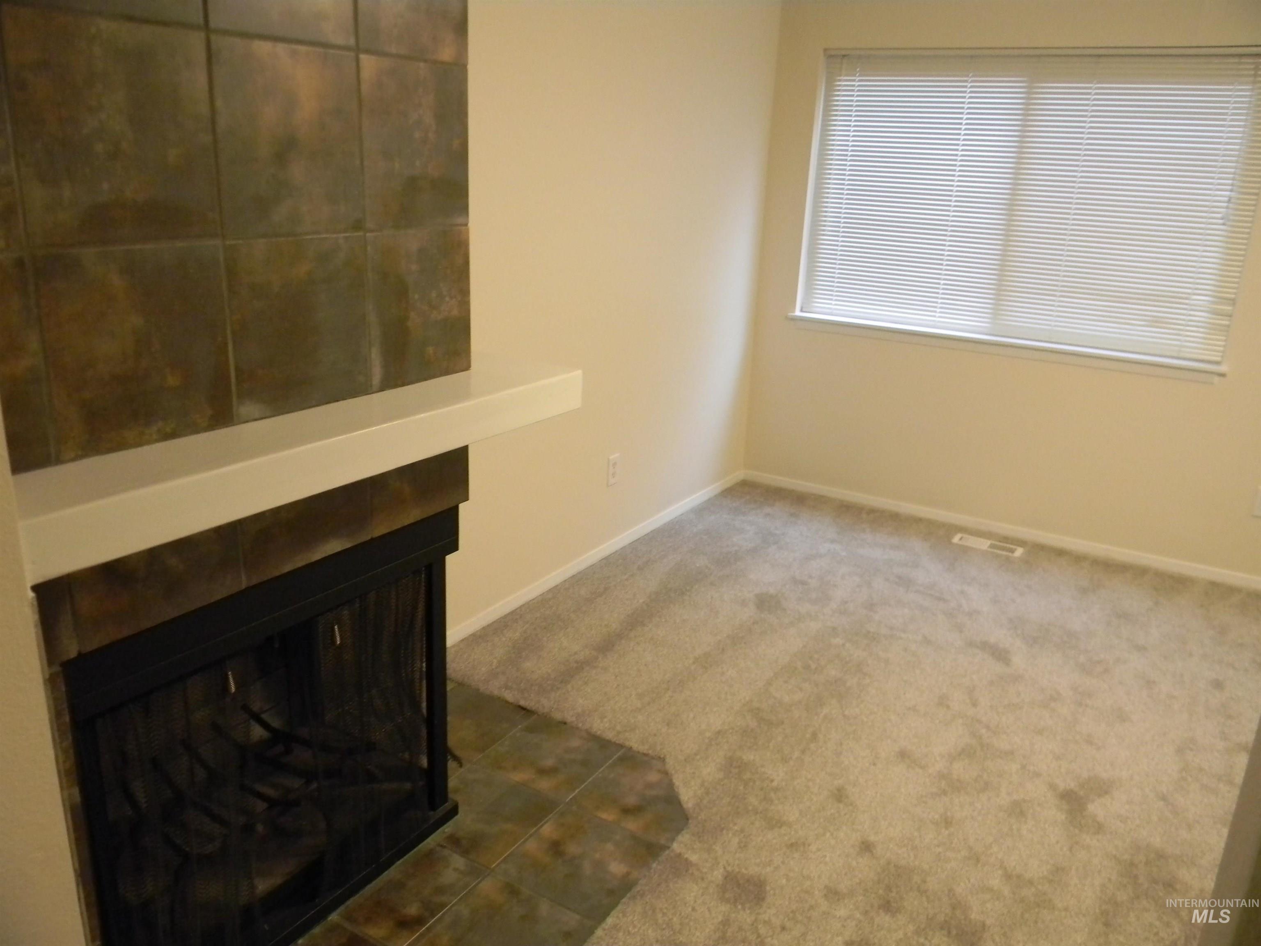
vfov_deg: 49.7
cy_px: 473
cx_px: 630
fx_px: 1020
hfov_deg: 63.4
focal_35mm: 28
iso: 400
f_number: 3.5
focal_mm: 5
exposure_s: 1/23.5
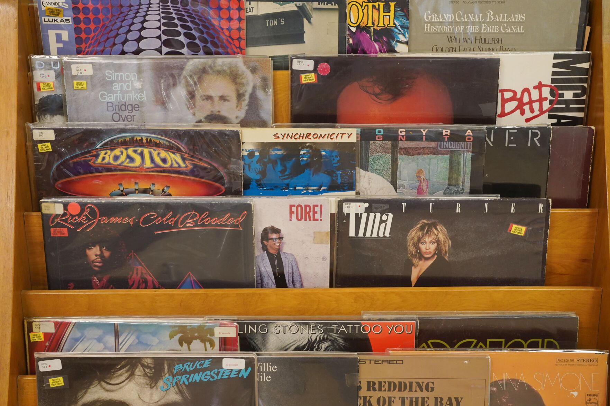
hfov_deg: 39.6
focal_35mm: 50
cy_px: 203
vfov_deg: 27.0
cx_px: 305
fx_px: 847
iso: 2000
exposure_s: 1/30
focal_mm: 50
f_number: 5.6
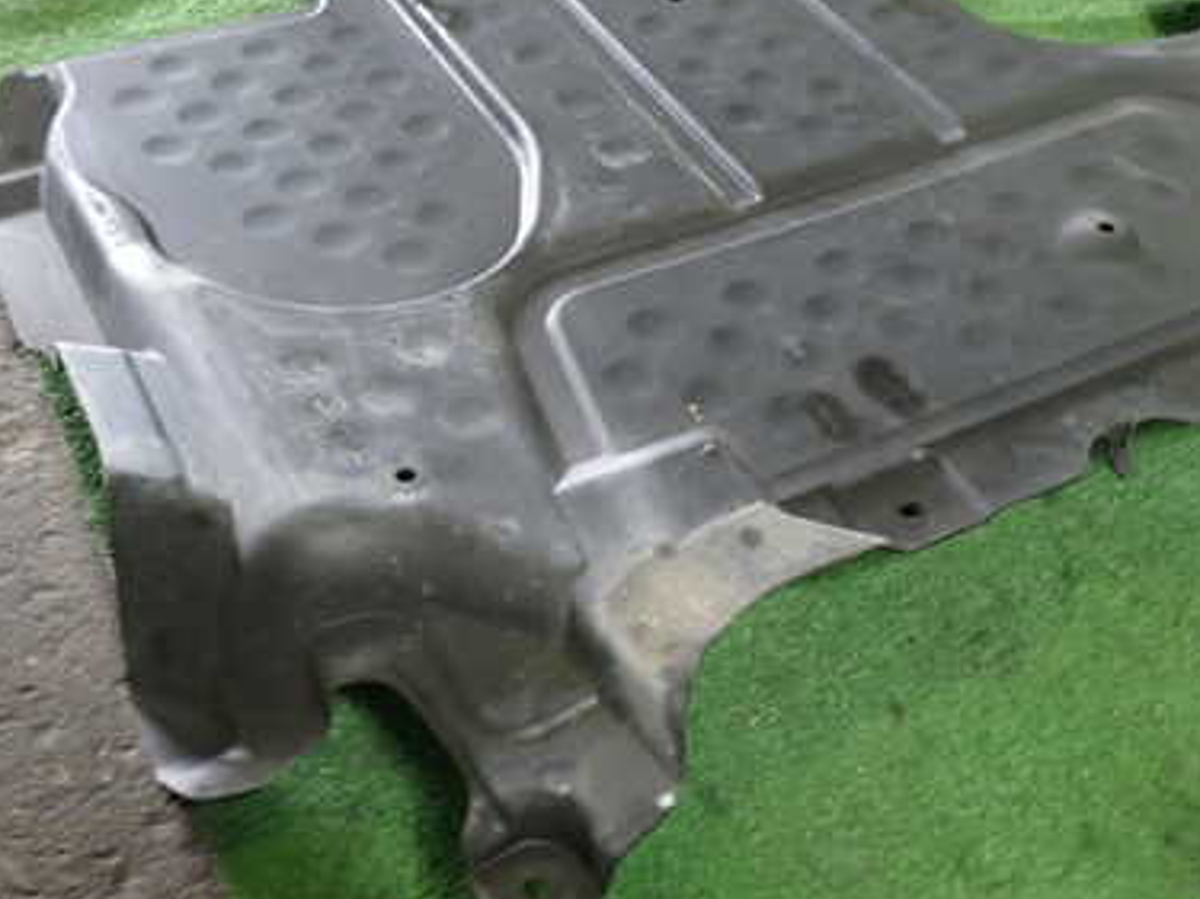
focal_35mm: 48
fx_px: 1663
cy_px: 323
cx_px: 691
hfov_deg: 39.6
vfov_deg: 30.1
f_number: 2.3
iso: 250
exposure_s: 1/30
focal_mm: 5.4
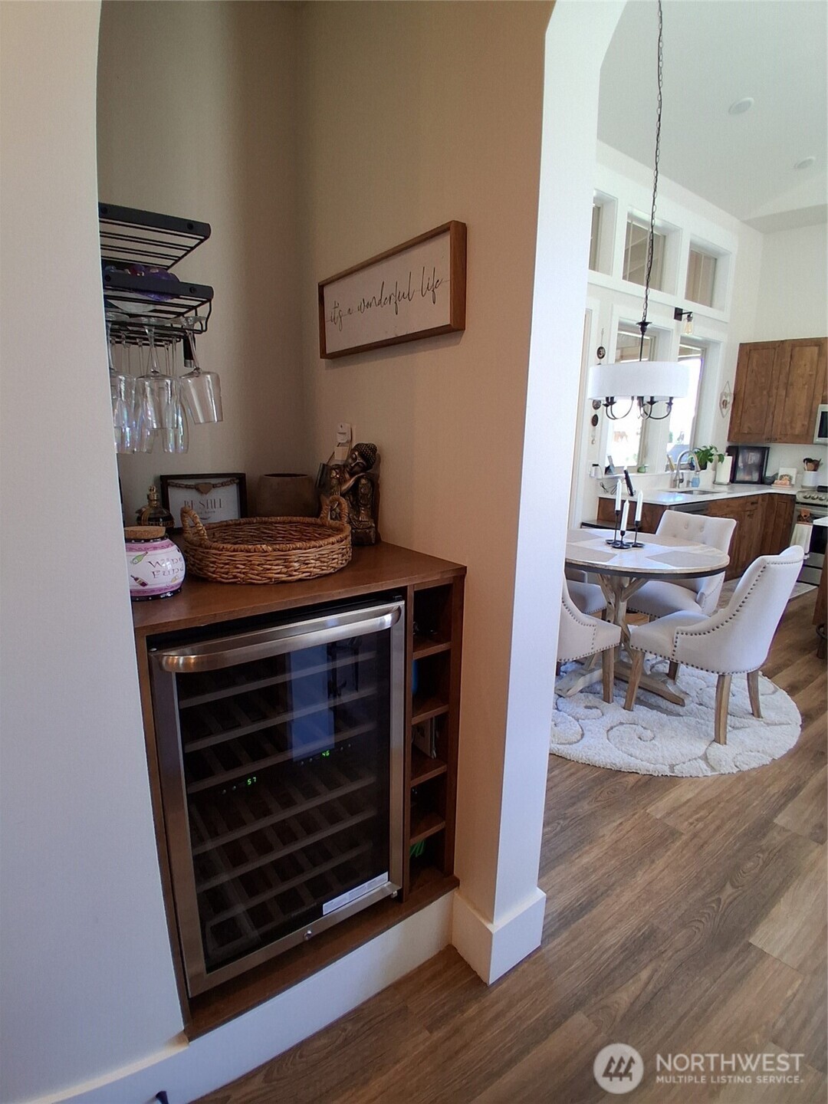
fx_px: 542
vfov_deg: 91.0
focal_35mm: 17
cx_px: 414
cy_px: 552
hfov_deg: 74.7
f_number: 2.2
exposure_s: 1/40
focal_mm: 1.4
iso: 125
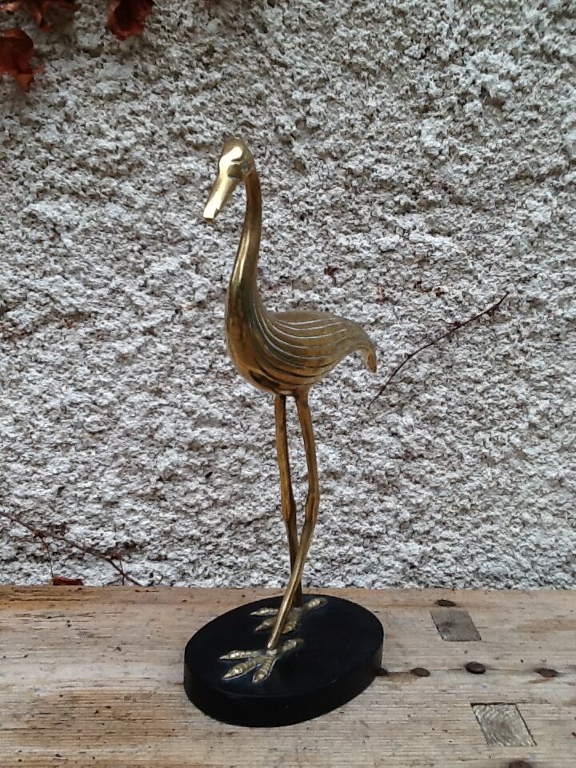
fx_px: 976
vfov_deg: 42.9
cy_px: 384
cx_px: 288
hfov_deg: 32.9
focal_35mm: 44
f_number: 2.4
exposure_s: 1/235
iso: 40
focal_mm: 2.03
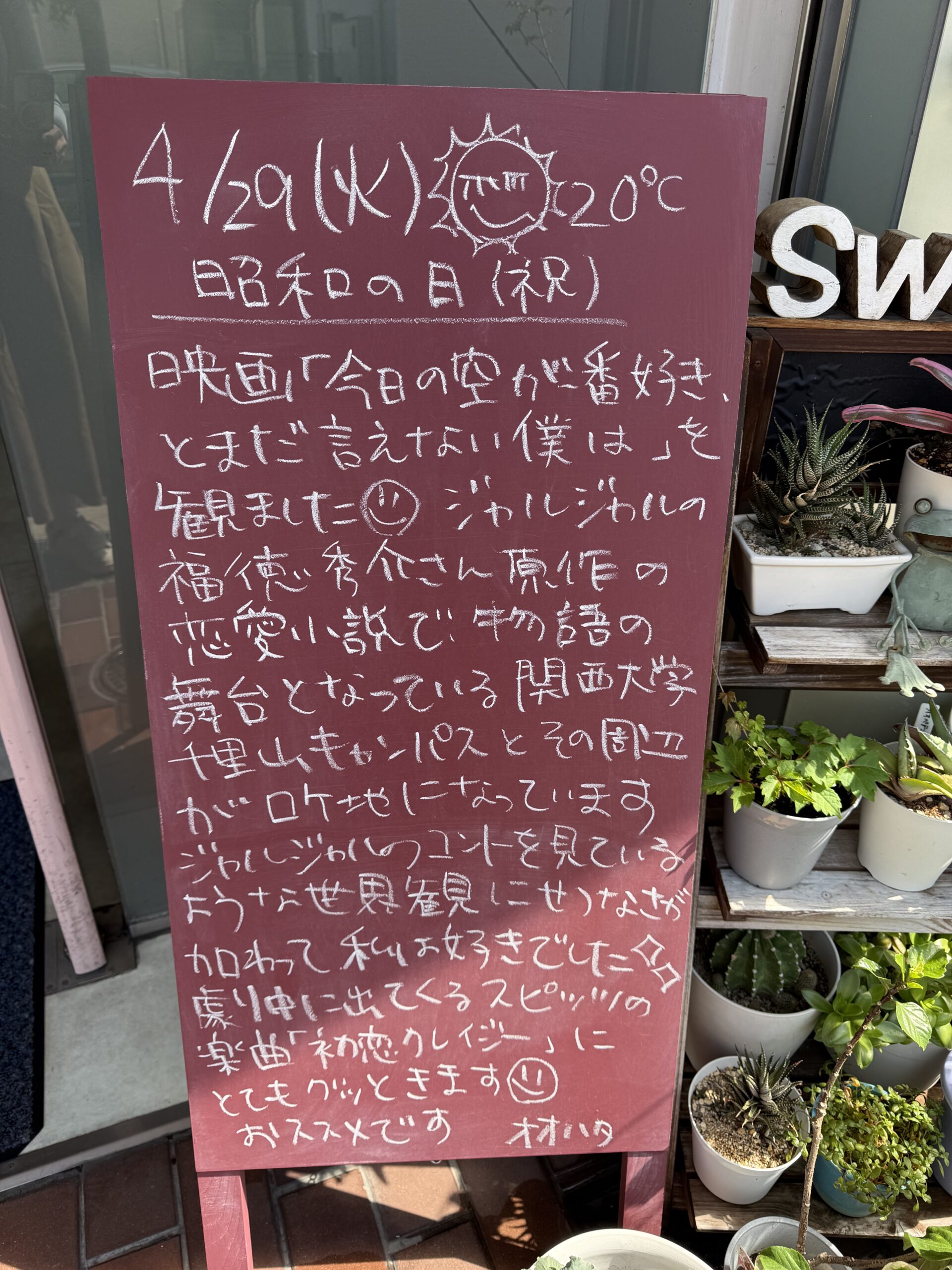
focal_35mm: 24
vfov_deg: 71.6
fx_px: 880
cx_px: 476
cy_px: 635
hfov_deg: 56.8
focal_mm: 6.76
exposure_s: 1/551
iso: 80
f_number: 1.78
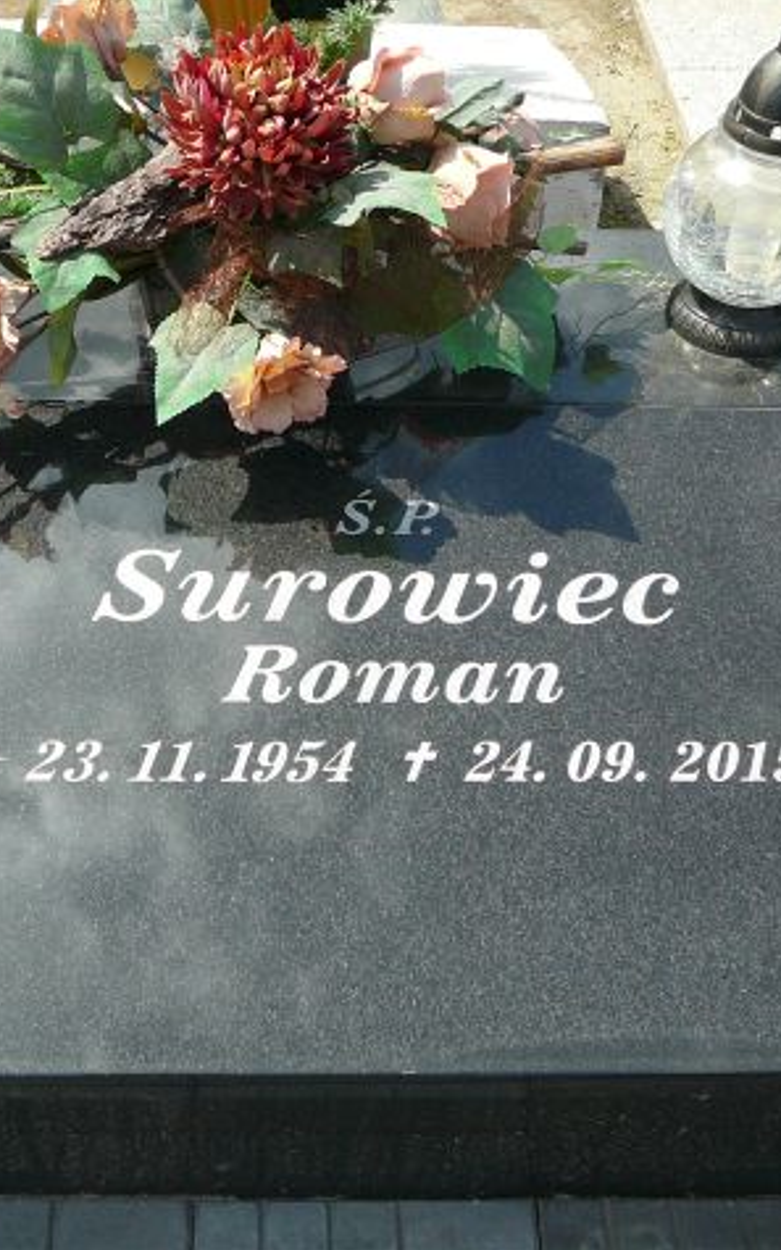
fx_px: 1702
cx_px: 295
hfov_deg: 25.8
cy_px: 626
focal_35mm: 50
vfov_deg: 40.3
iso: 80
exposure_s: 1/640
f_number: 2.8
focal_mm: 5.2
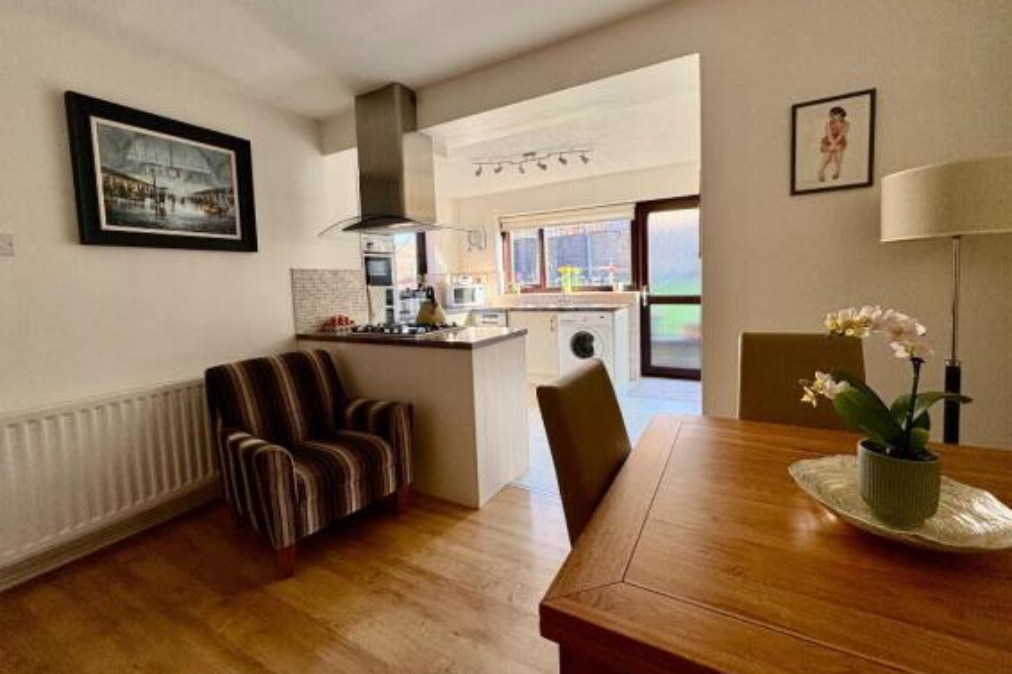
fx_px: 422
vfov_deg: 77.2
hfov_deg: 100.4
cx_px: 507
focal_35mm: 15
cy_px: 312
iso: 250
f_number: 2.2
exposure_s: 1/83
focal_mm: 2.22
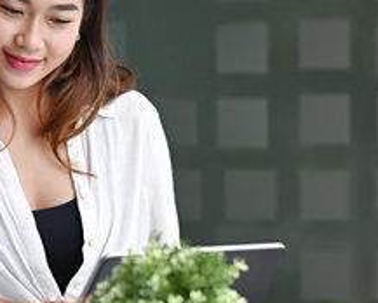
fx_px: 3046
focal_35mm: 272
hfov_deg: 7.1
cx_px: 33
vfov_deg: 5.7
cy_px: 167
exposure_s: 1/400
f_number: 3.2
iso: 400
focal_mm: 105
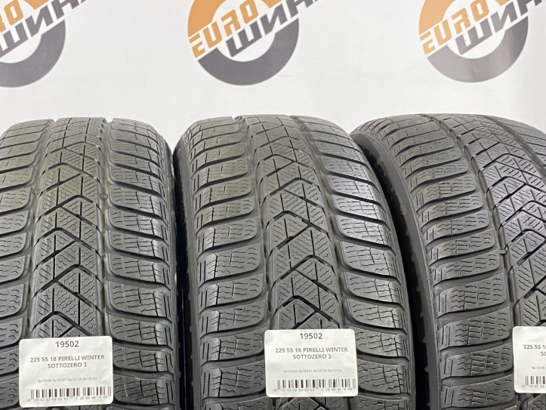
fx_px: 726
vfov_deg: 31.4
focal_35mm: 46
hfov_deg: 40.7
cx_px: 181
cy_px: 260
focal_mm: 4.25
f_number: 1.8
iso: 400
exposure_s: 1/33
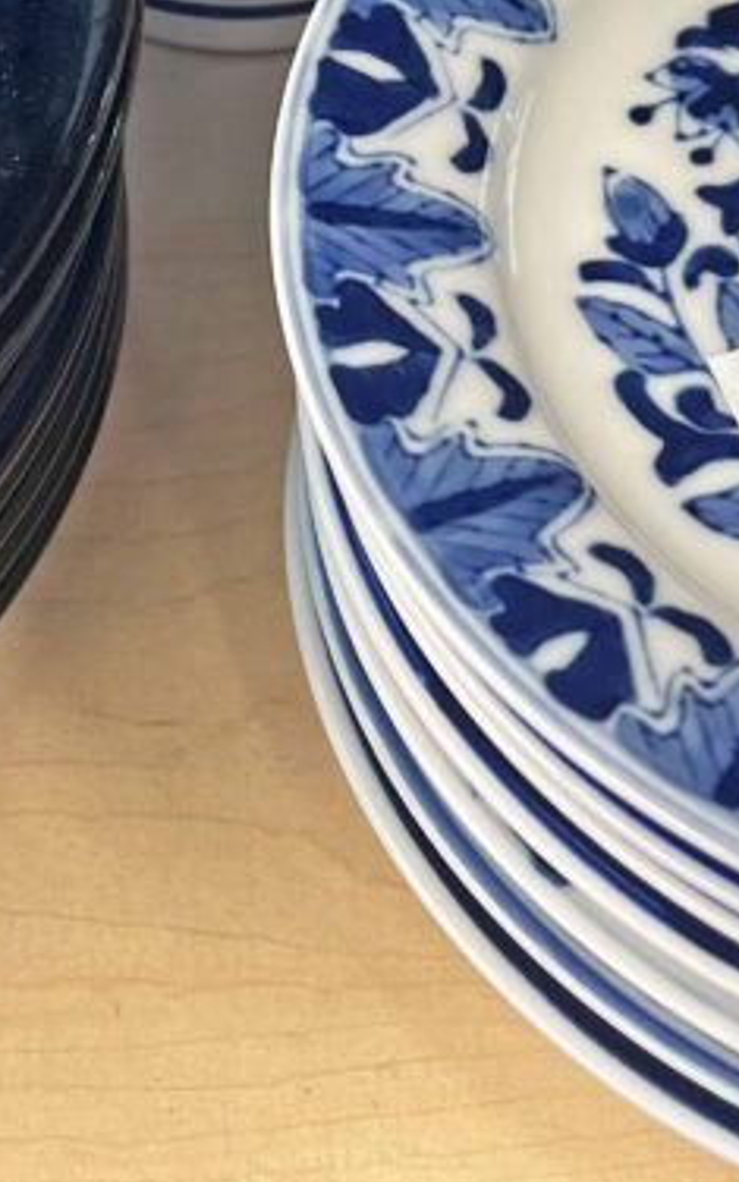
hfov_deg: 17.2
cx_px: 119
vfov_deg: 26.7
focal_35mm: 75
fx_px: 2417
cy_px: 148
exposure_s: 1/120
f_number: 1.5
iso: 125
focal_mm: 5.7
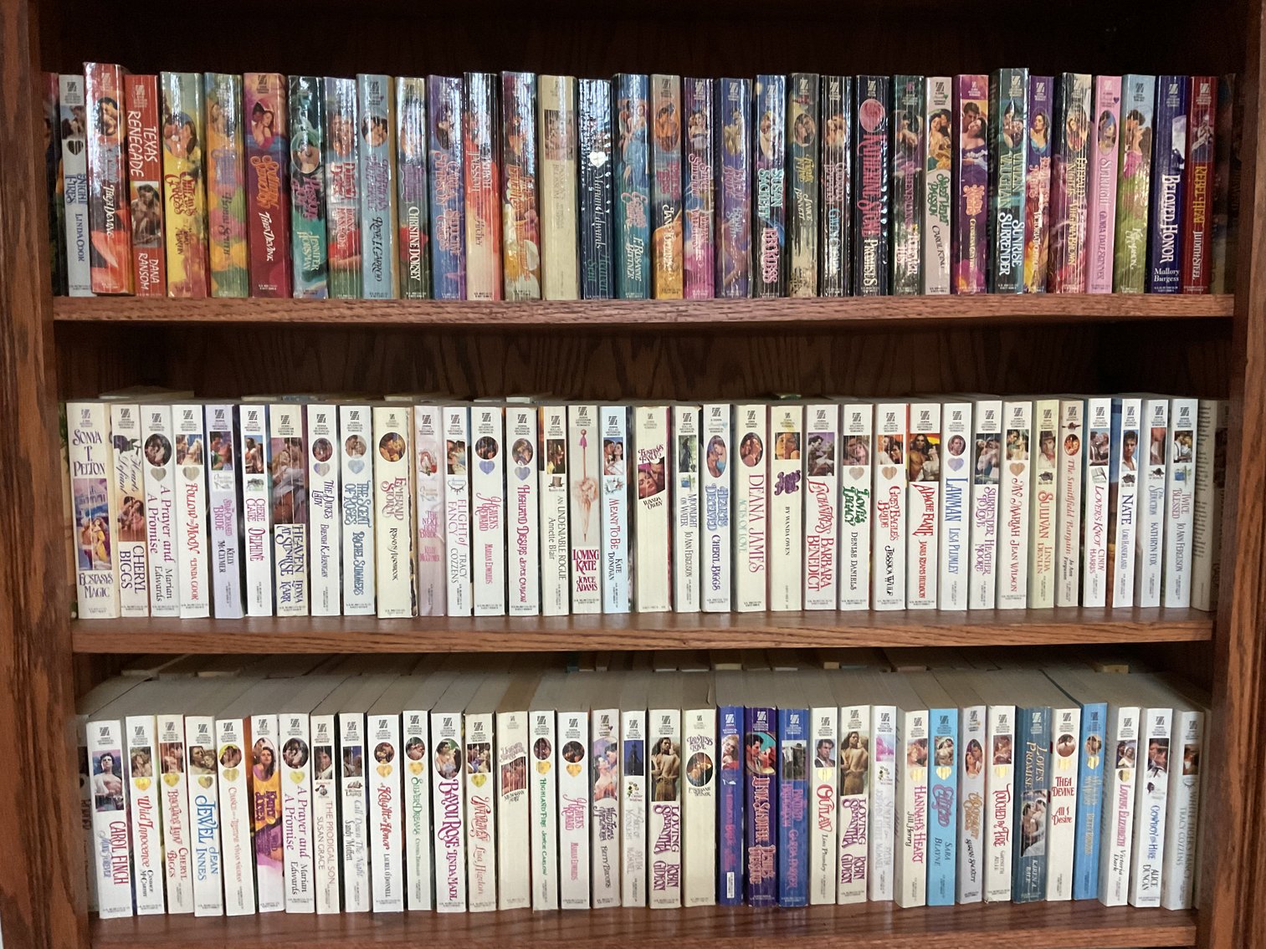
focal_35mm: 29
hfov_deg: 61.7
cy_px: 474
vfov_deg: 48.2
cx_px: 633
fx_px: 1061
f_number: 1.8
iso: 250
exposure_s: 1/40
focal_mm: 3
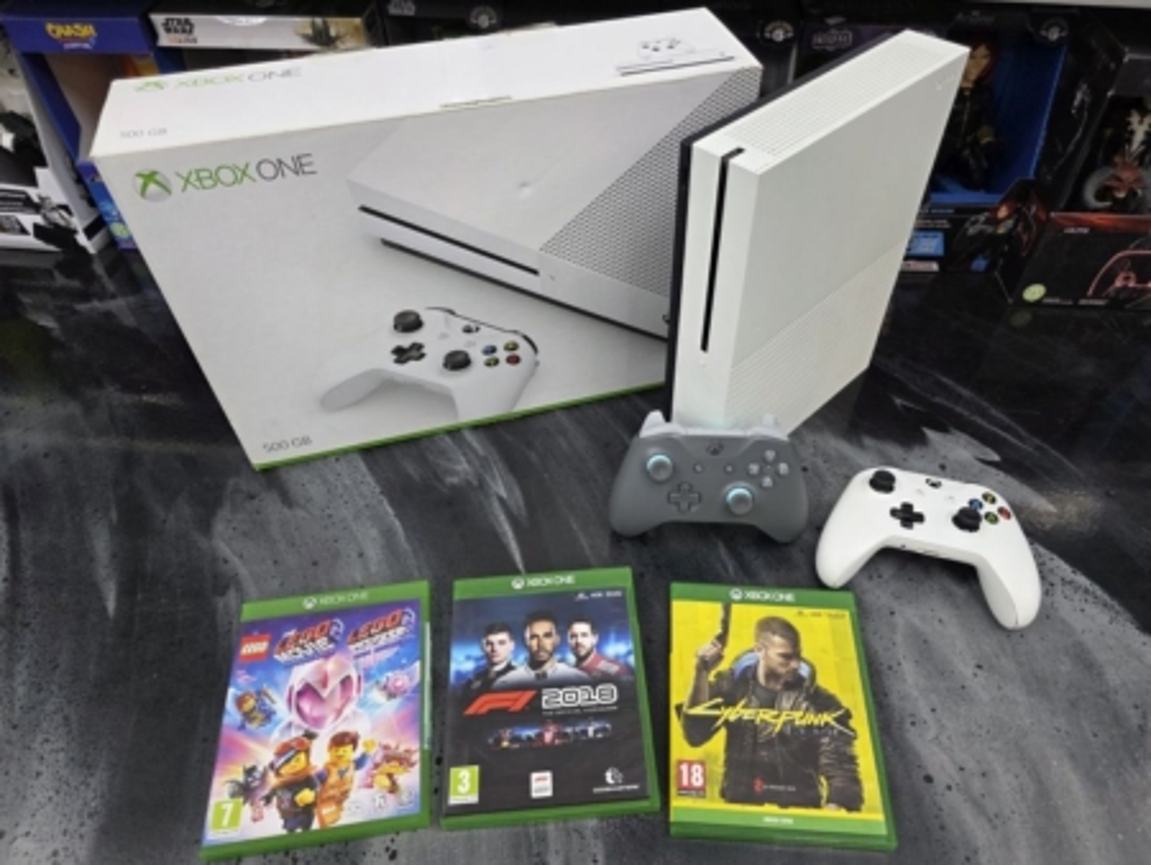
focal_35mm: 23
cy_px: 432
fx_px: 765
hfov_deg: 73.9
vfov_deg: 58.9
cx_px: 576
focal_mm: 6.3
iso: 250
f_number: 1.7
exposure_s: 1/100
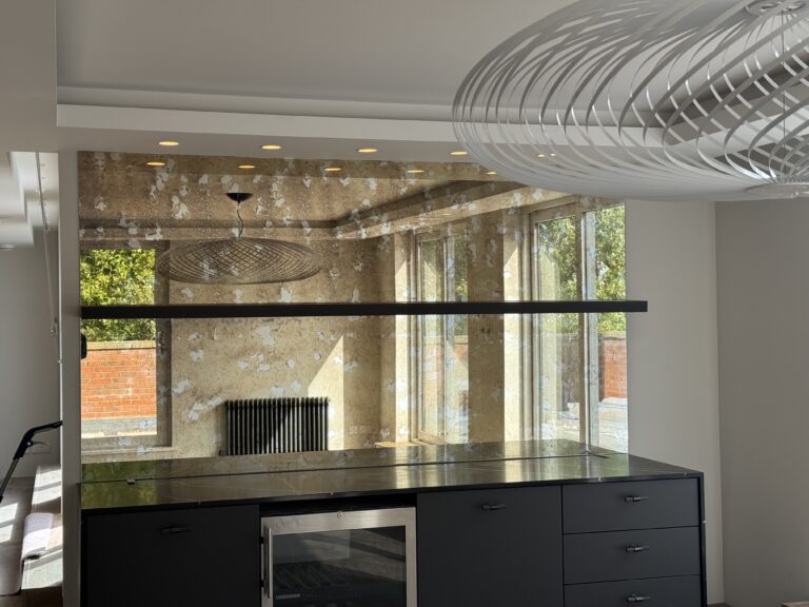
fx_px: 1122
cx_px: 404
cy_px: 304
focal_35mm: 48
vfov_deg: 30.3
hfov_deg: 39.7
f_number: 1.78
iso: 64
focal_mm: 6.76
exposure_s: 1/939
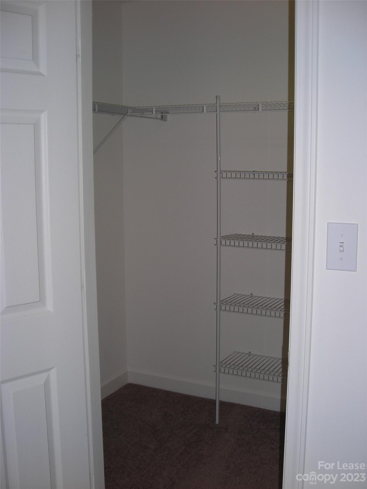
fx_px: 537
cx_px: 184
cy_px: 244
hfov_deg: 37.7
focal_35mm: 38
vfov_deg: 49.0
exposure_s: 1/60
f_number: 3.2
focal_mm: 6.3
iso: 50
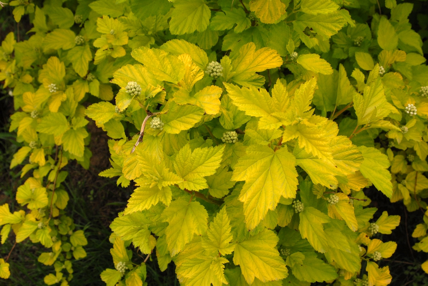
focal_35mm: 48
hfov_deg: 41.1
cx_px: 214
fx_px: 571
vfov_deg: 28.1
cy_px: 143
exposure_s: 1/320
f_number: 9
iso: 400
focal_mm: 32
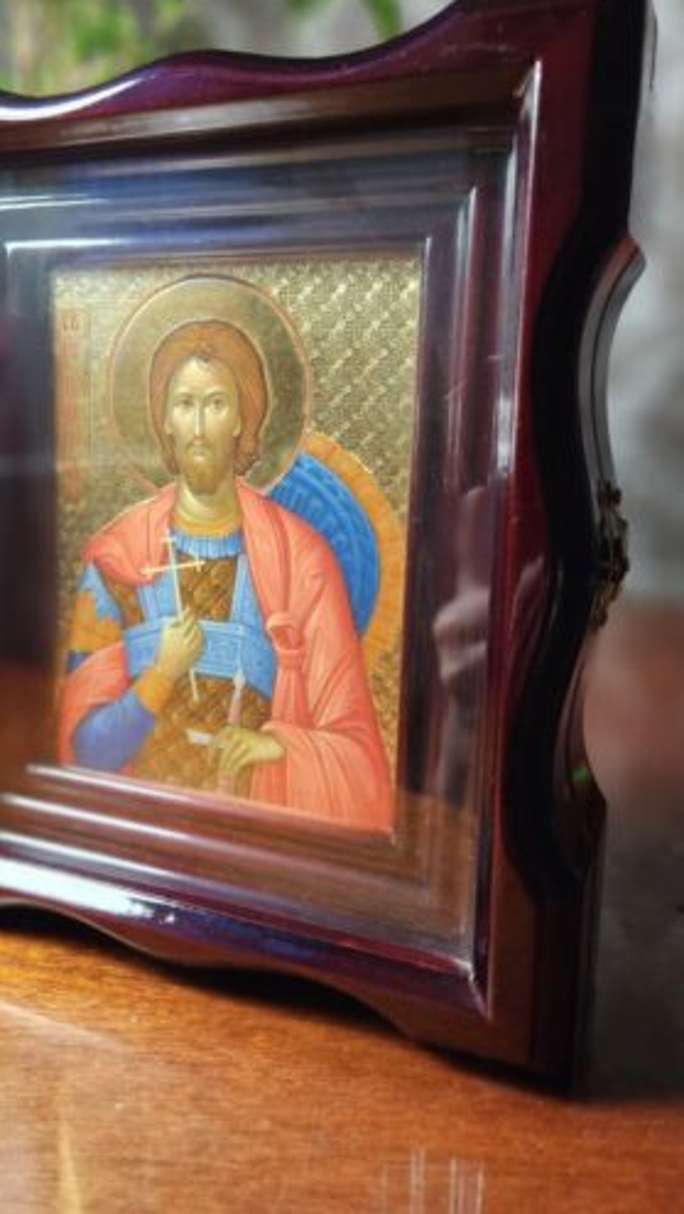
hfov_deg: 40.1
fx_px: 934
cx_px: 289
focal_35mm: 29
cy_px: 548
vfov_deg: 65.9
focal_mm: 5.4
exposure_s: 1/100
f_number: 1.8
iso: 800
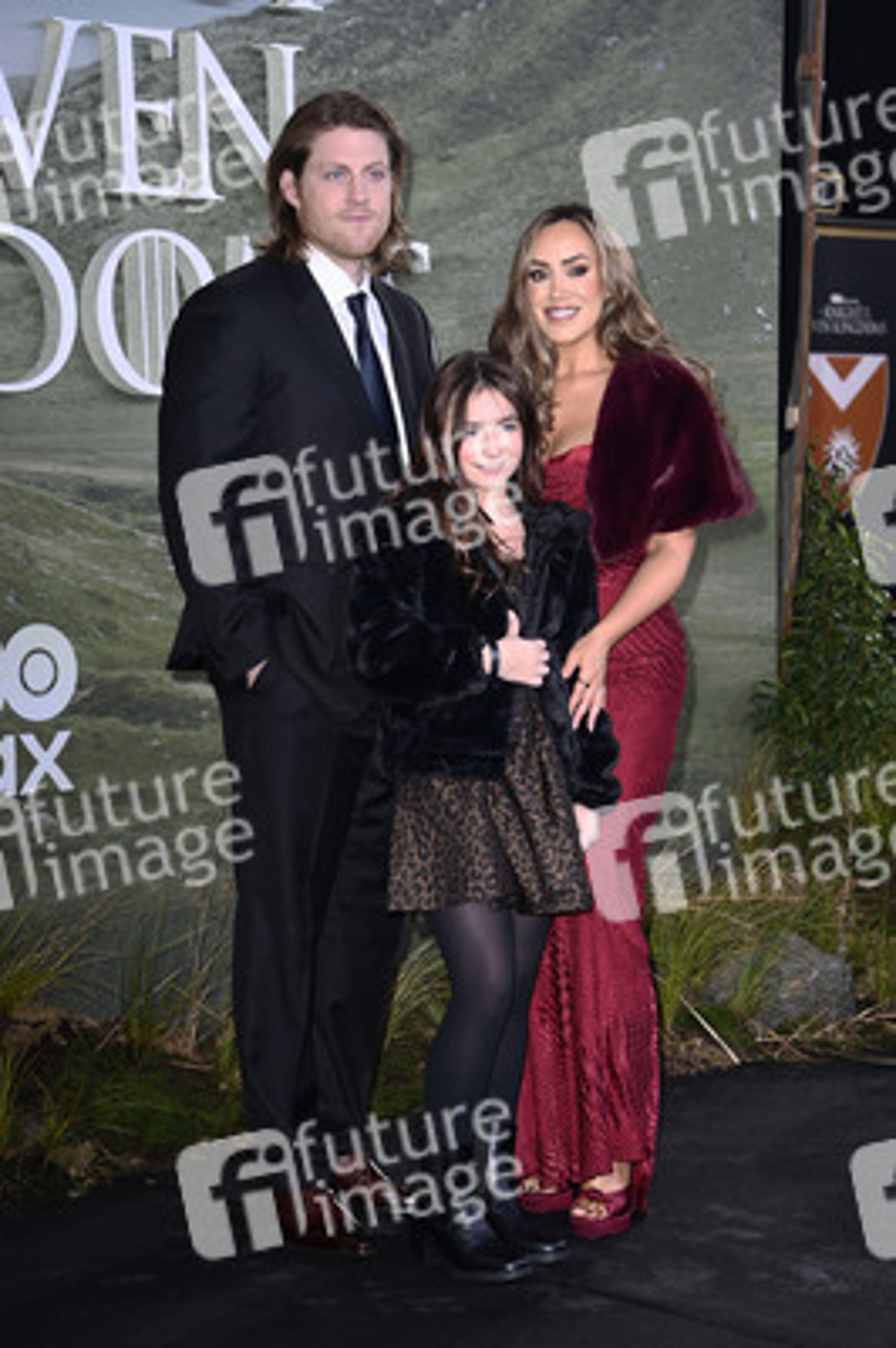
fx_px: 3665
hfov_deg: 13.9
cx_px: 448
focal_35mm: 98
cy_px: 674
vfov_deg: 20.8
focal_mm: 98
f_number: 5.6
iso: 640
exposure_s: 1/250
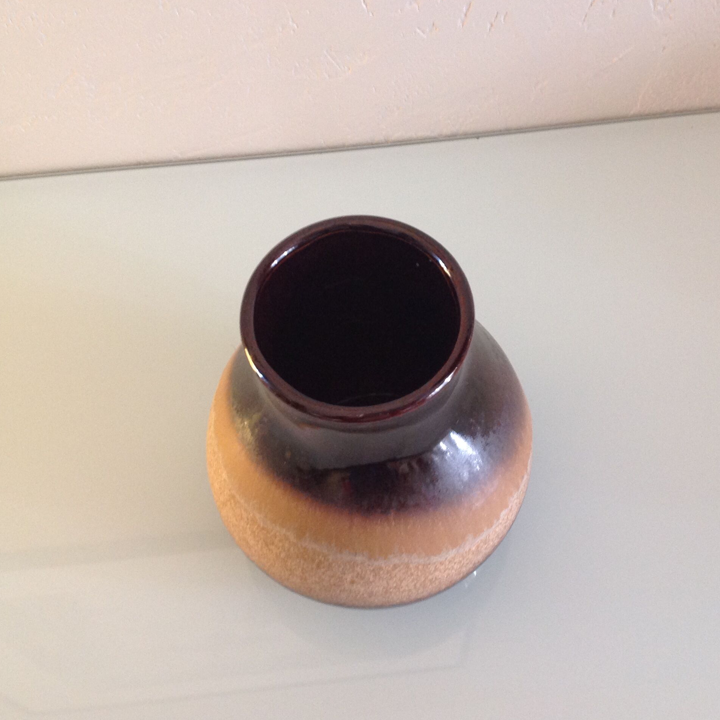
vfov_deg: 40.0
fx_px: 988
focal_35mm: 42
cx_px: 393
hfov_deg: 40.0
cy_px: 362
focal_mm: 4.28
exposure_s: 1/15
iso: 160
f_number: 2.4
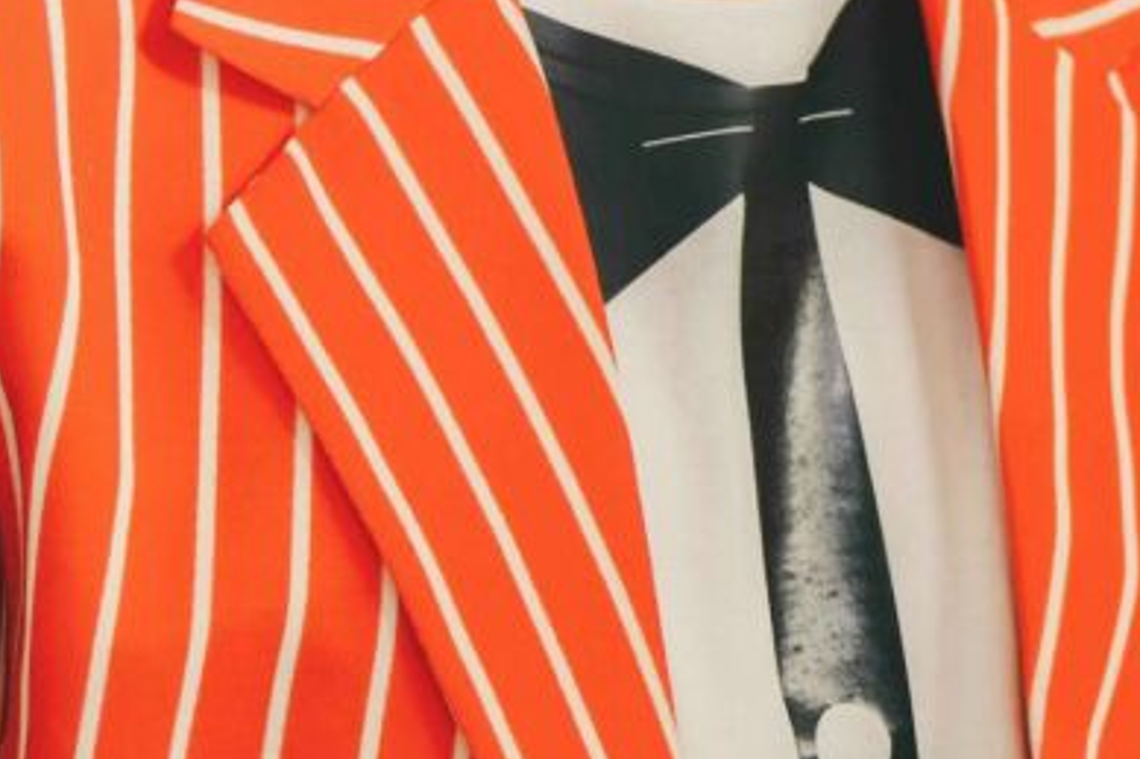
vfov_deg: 4.2
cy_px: -334
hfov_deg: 6.3
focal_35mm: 324
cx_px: 1813
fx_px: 10255
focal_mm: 70
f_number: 2.8
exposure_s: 1/100
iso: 400
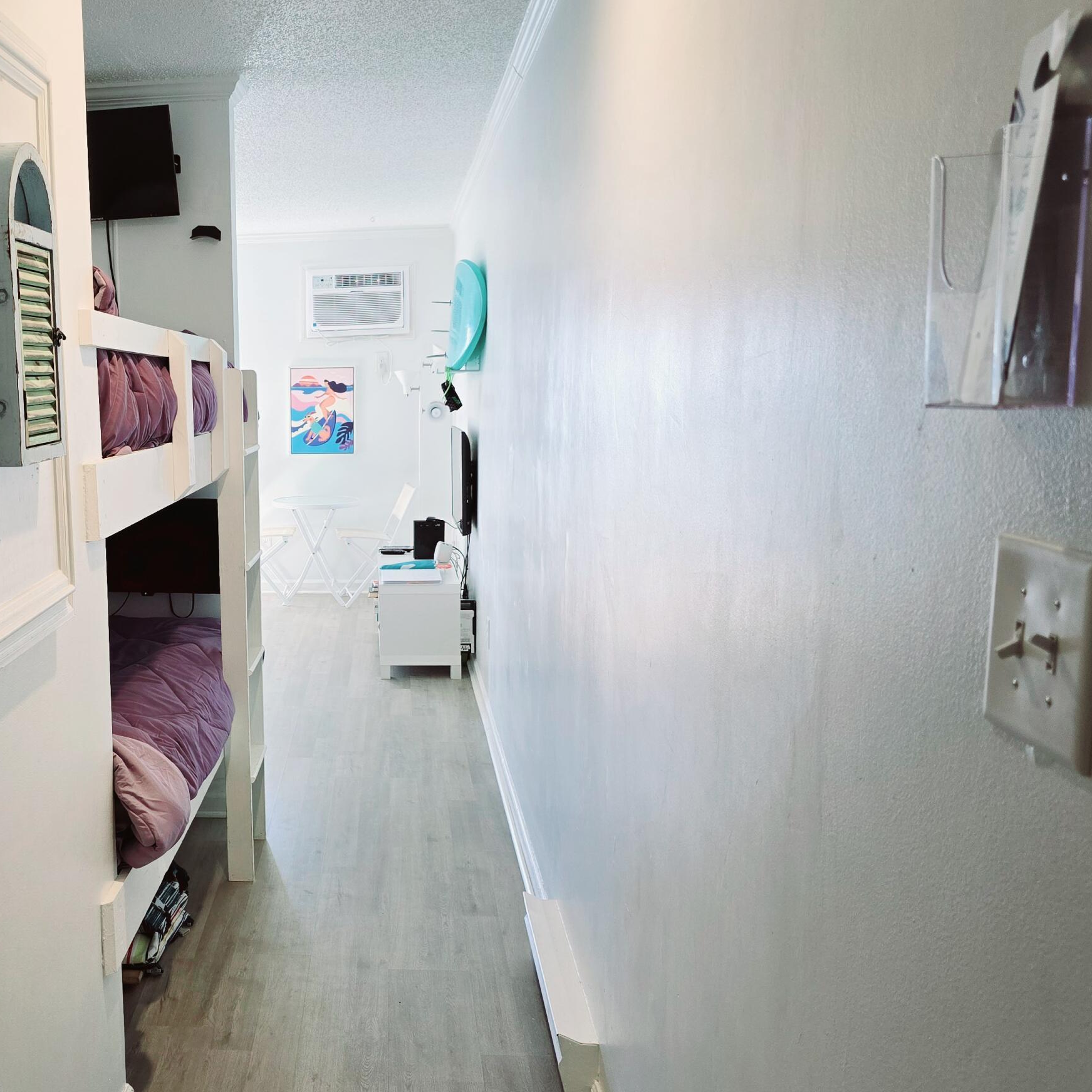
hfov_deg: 45.4
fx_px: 1249
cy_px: 554
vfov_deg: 47.2
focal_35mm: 35
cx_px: 261
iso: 125
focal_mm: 6.3
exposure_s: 1/120
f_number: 1.7
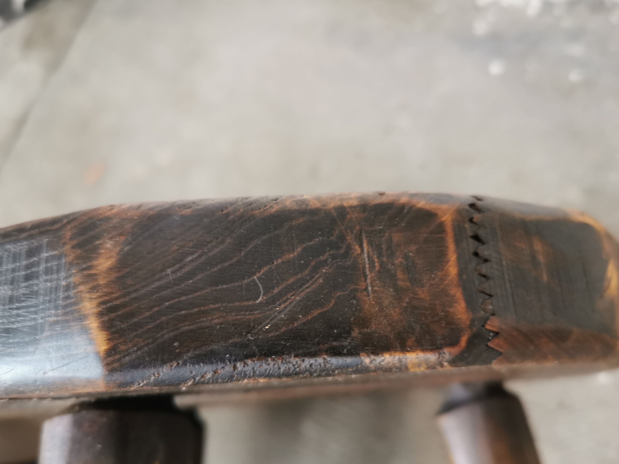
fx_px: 536
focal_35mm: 30
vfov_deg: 46.8
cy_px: 249
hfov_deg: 60.0
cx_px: 314
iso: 320
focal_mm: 5.56
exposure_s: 1/33.3
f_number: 1.6
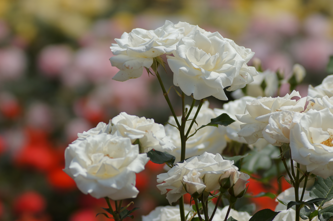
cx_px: 166
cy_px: 110
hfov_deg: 10.2
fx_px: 1871
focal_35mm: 202
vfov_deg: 6.8
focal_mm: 135
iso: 100
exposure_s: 1/800
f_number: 5.6
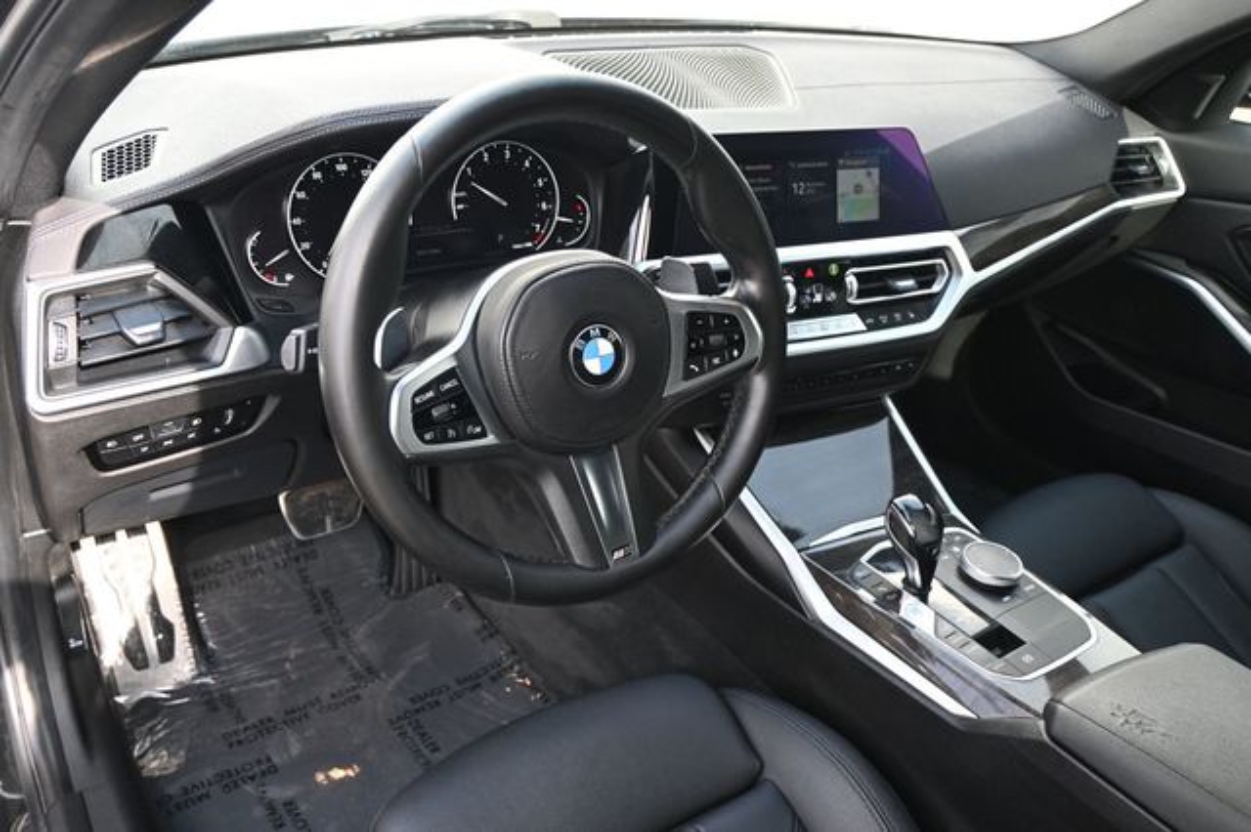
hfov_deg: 62.0
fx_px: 1042
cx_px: 626
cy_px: 416
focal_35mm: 30
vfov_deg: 43.6
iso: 450
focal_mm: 20
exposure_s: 1/125
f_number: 3.8
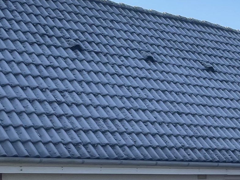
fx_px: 693
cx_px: 352
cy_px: 162
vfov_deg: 14.6
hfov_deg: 17.7
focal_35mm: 100
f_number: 1.6
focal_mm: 4.2
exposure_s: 1/1092
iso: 32
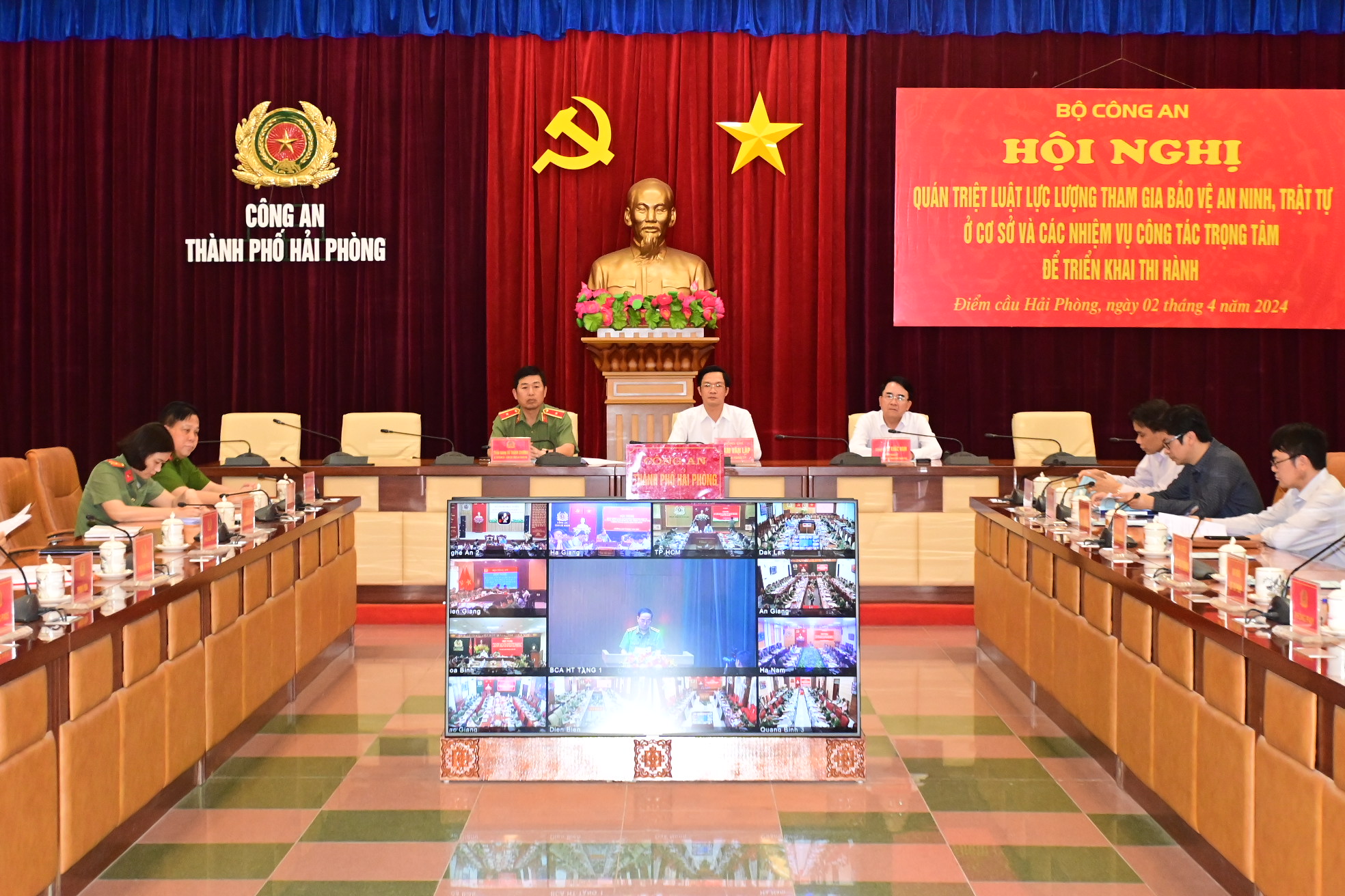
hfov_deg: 33.4
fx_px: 2241
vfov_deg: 22.6
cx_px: 672
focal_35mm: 60
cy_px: 448
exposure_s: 1/250
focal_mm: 40
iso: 4000
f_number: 4.5
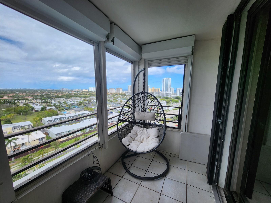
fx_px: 102
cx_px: 136
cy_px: 102
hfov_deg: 106.2
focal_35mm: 13
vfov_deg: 89.9
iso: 32
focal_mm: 1.74
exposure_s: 1/281
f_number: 2.2
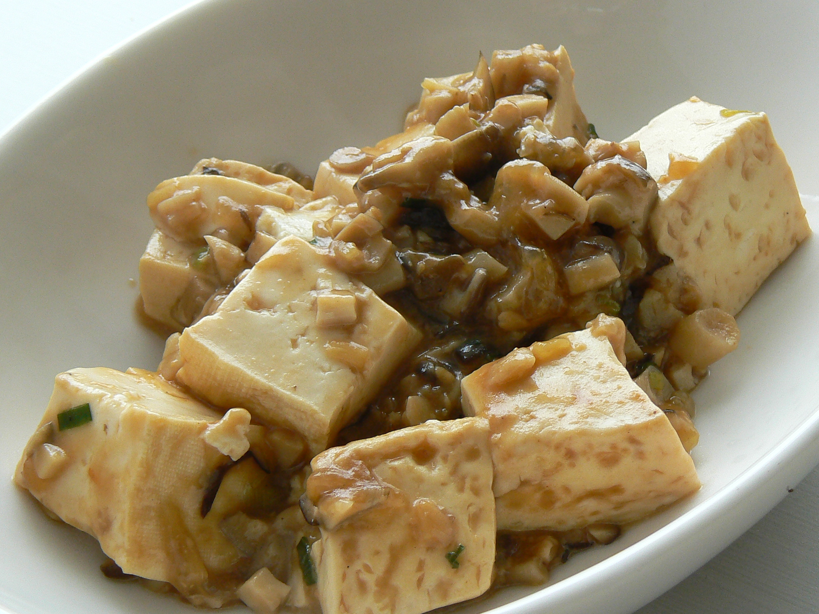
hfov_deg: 17.6
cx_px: 410
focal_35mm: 112
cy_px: 307
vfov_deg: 13.2
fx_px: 2650
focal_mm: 13.7
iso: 100
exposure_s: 1/125
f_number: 4.5
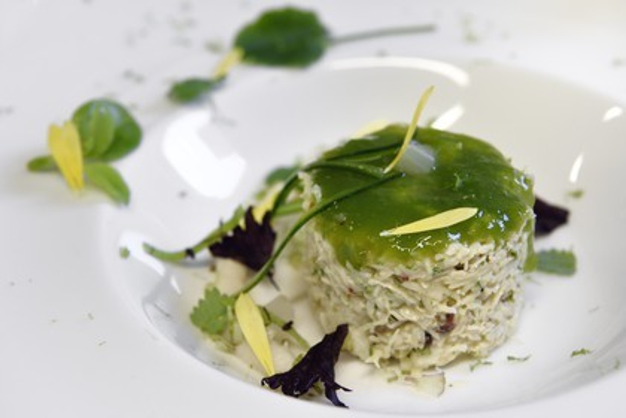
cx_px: 313
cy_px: 209
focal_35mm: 70
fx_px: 1217
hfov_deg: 28.8
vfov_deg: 19.5
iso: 800
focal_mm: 70
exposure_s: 1/80
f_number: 7.1
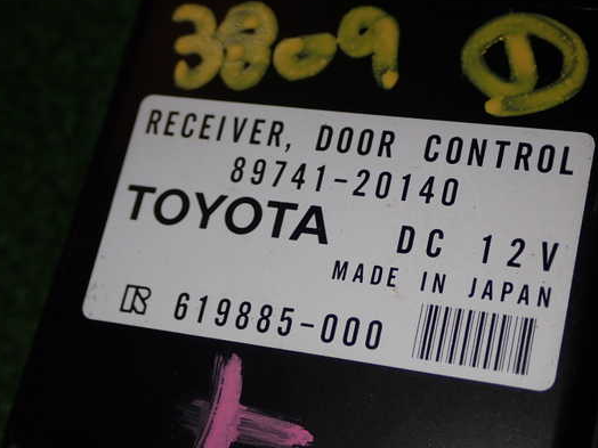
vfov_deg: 20.7
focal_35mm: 71
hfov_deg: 27.4
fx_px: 1227
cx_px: 331
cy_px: 221
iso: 200
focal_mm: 11.09
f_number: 10
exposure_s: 1/60
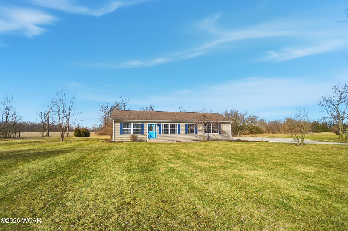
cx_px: 174
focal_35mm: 15
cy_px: 116
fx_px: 145
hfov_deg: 100.4
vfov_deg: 77.3
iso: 125
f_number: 10
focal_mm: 10
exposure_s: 1/3200
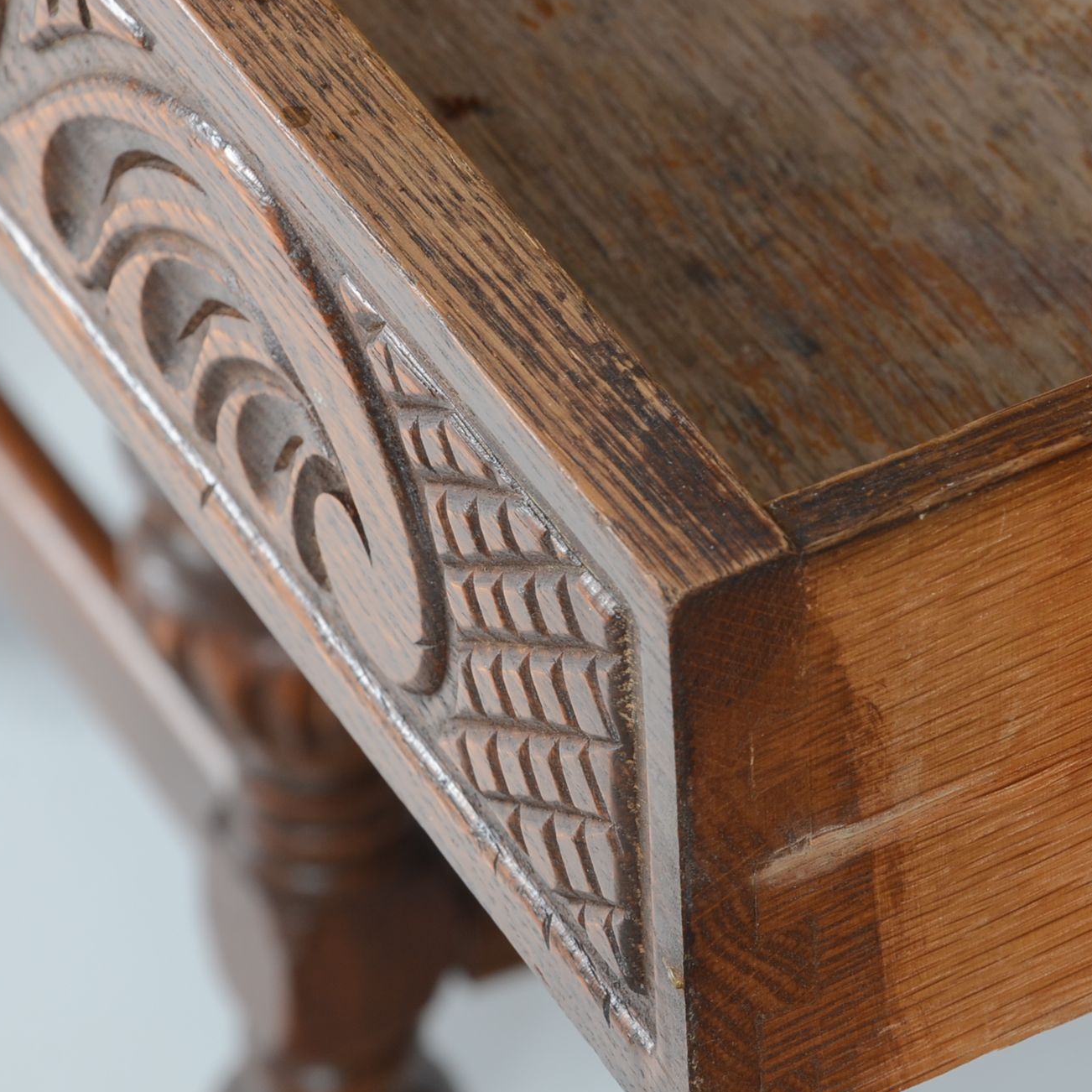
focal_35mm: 253
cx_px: 796
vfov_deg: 6.9
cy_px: 533
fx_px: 9023
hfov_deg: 6.9
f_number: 8
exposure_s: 1/100
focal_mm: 105
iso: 200
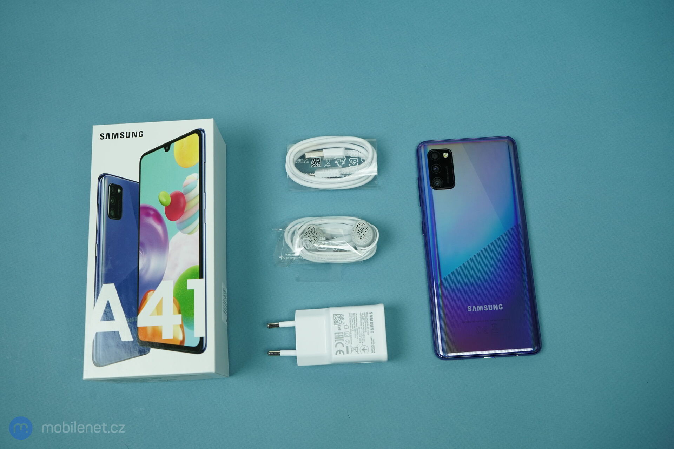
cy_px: 224
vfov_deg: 35.9
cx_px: 337
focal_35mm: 37
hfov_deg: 51.9
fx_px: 693
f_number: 7.1
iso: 1250
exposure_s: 1/200
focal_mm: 37
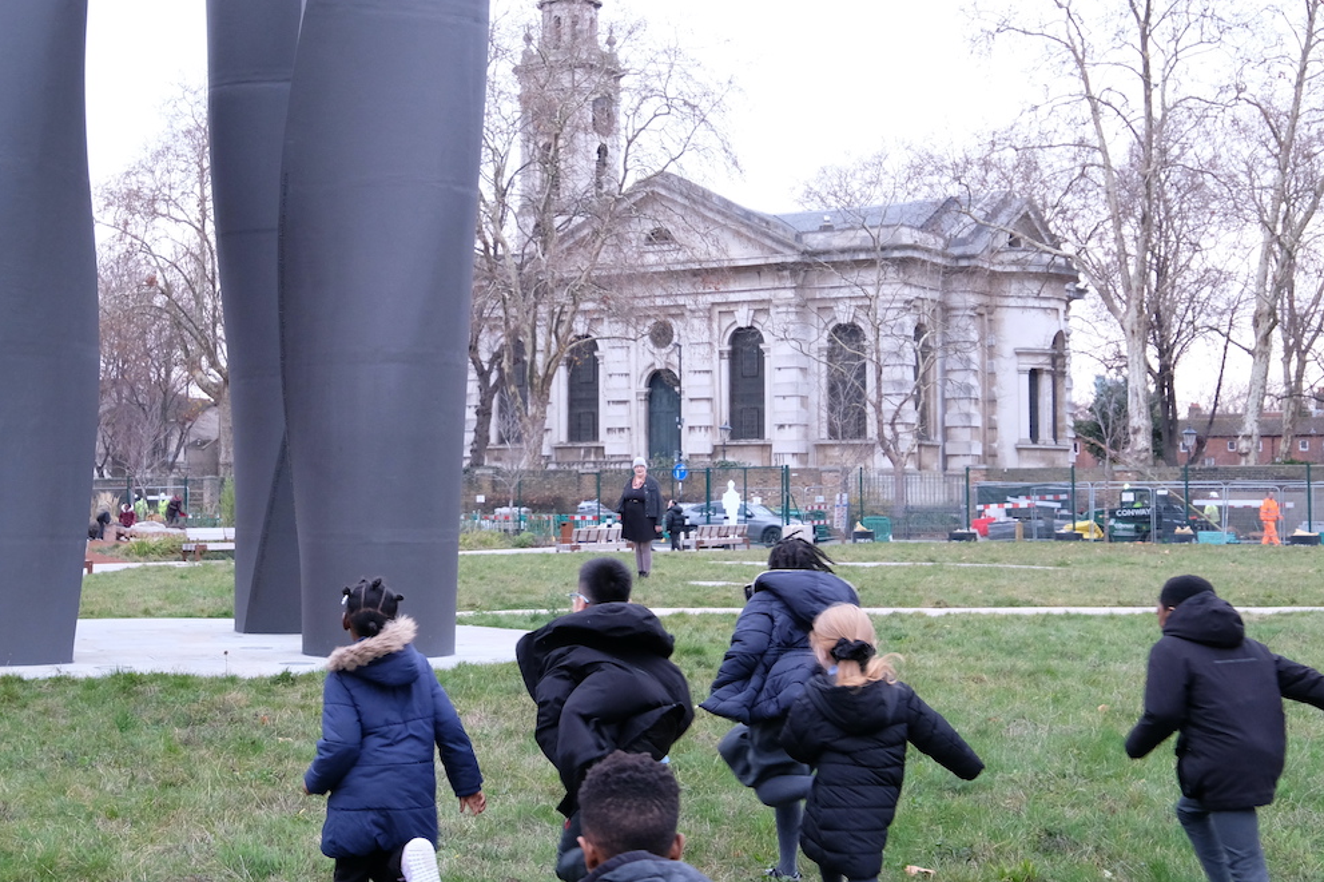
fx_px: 1948
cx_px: 480
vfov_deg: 25.5
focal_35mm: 53
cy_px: 363
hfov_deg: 37.3
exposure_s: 1/170
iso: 1250
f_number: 4
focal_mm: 23
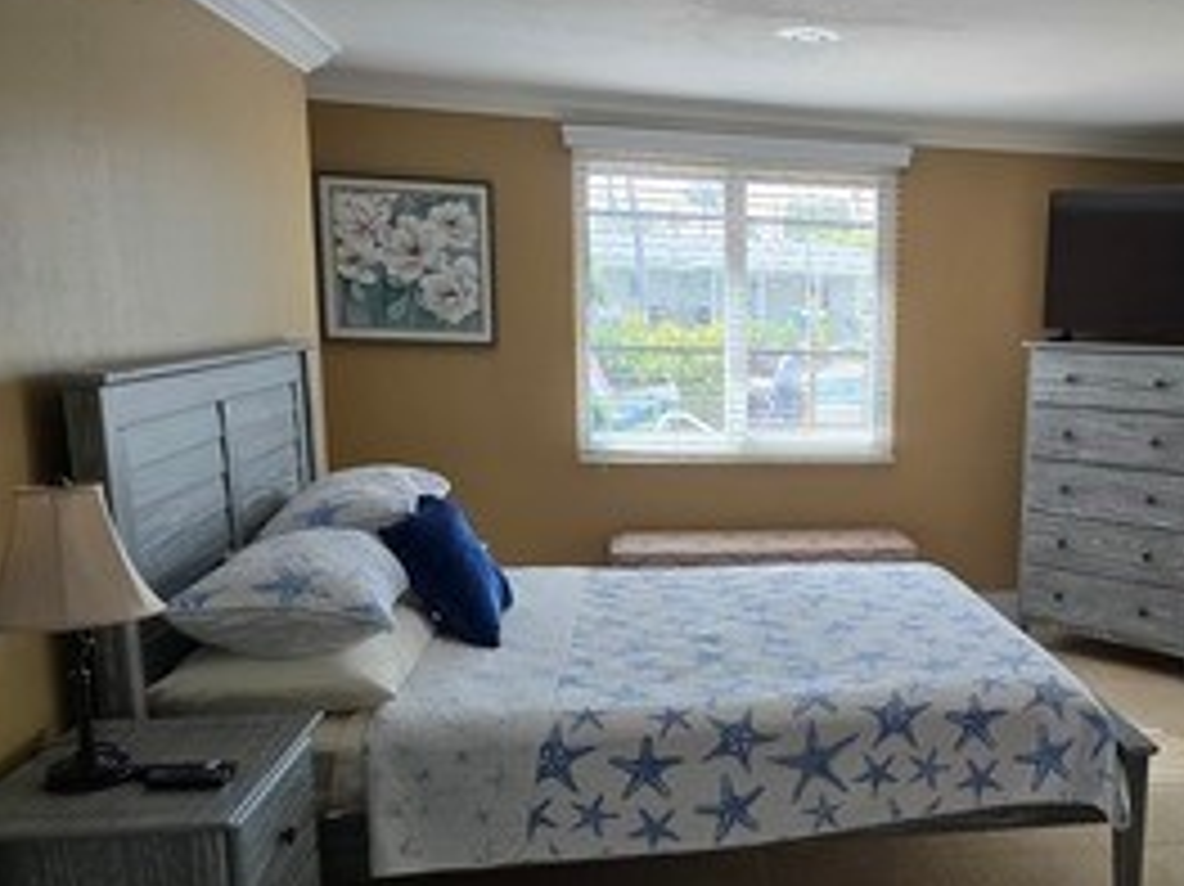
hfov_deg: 50.4
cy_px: 535
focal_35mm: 35
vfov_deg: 40.5
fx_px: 1197
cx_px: 896
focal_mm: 6.3
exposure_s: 1/180
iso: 125
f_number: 1.7
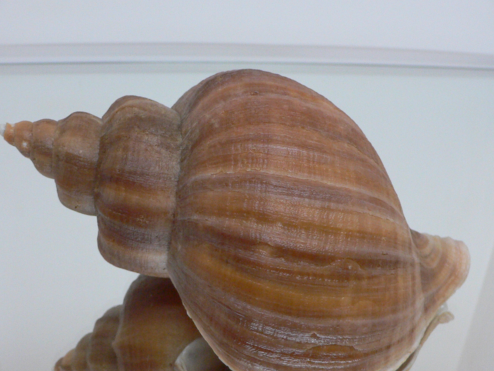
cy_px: 206
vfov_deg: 35.1
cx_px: 241
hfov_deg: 45.8
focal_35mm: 41
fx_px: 585
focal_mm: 4.6
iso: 200
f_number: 2.8
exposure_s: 1/40
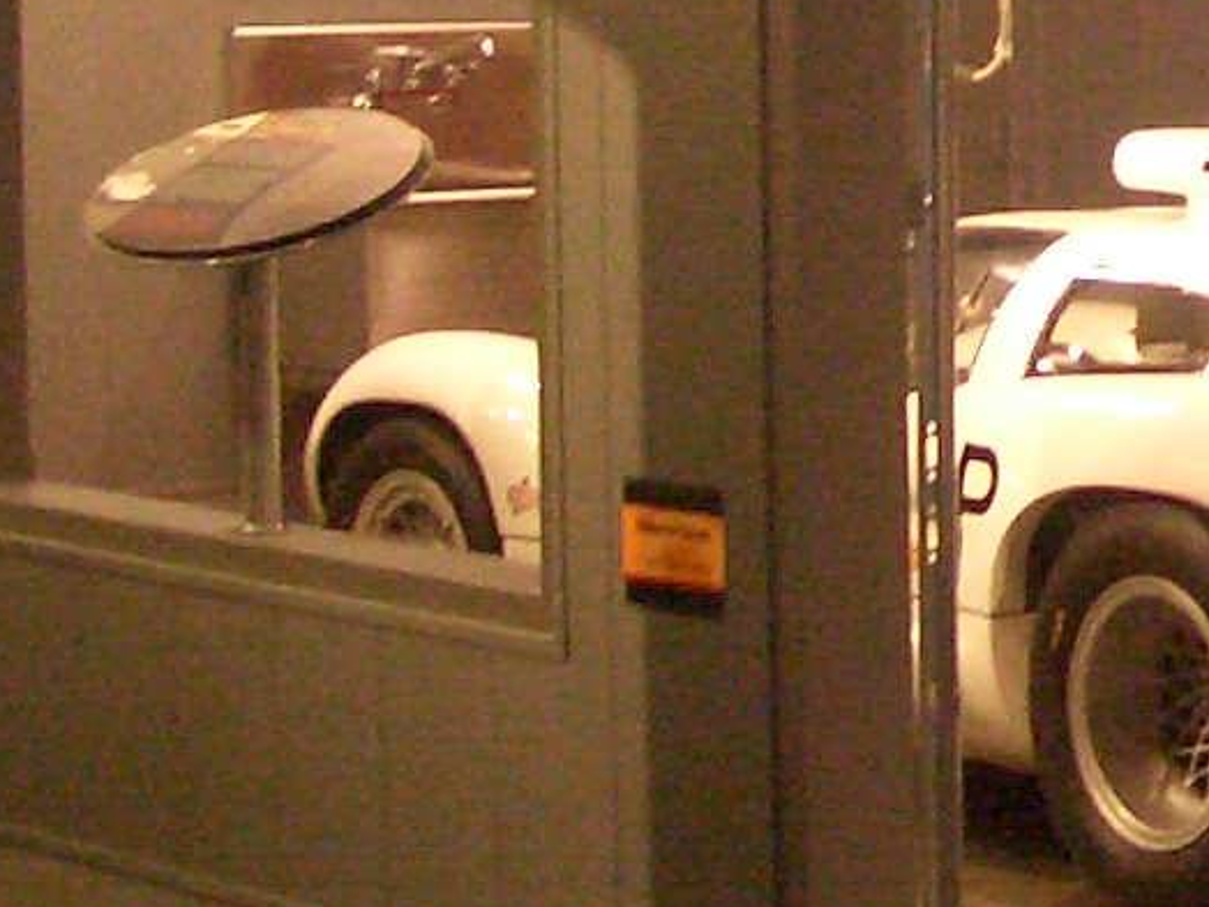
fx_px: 5379
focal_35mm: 154
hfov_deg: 12.3
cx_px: 1689
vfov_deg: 9.6
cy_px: 88
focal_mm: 5.8
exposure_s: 1/25
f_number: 2.6
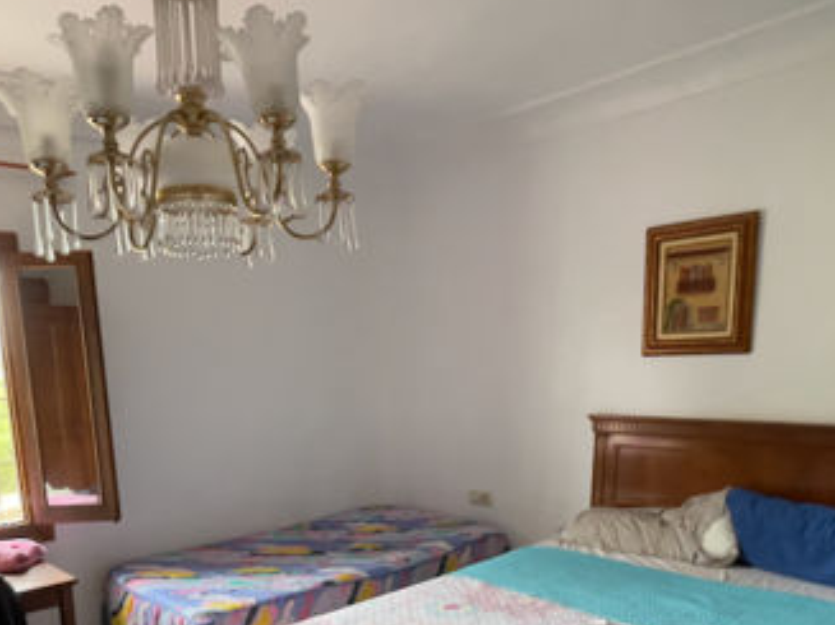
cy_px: 510
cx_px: 336
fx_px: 675
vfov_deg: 46.8
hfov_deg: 62.9
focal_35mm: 28
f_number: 2.4
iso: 250
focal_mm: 1.54
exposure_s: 1/99
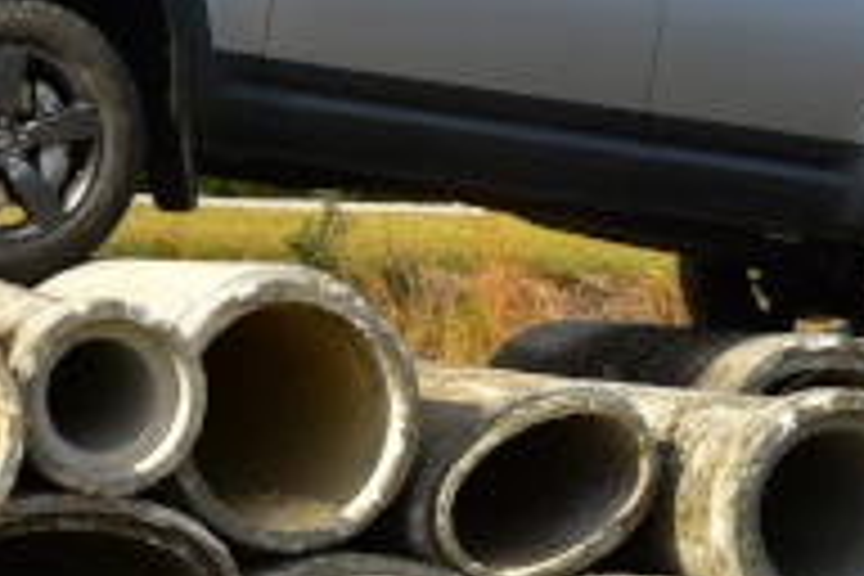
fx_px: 9695
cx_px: 189
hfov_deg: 5.1
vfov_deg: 3.4
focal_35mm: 404
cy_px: 207
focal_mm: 86
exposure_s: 1/500
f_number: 11
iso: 400
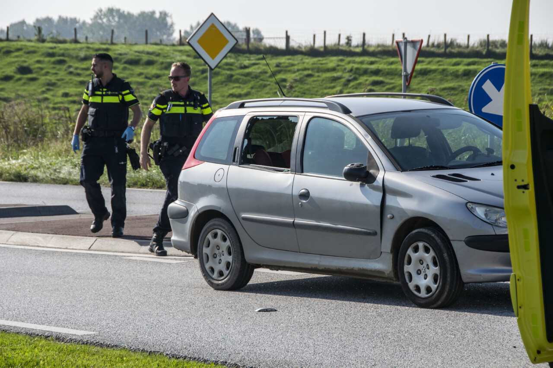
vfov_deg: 7.6
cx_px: 276
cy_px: 184
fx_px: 2764
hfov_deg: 11.4
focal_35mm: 180
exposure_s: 1/1000
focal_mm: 120
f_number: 8
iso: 320
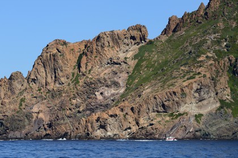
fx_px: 1124
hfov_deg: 12.1
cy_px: 79
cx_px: 119
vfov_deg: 8.1
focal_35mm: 170
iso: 400
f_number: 13
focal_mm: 170
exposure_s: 1/640
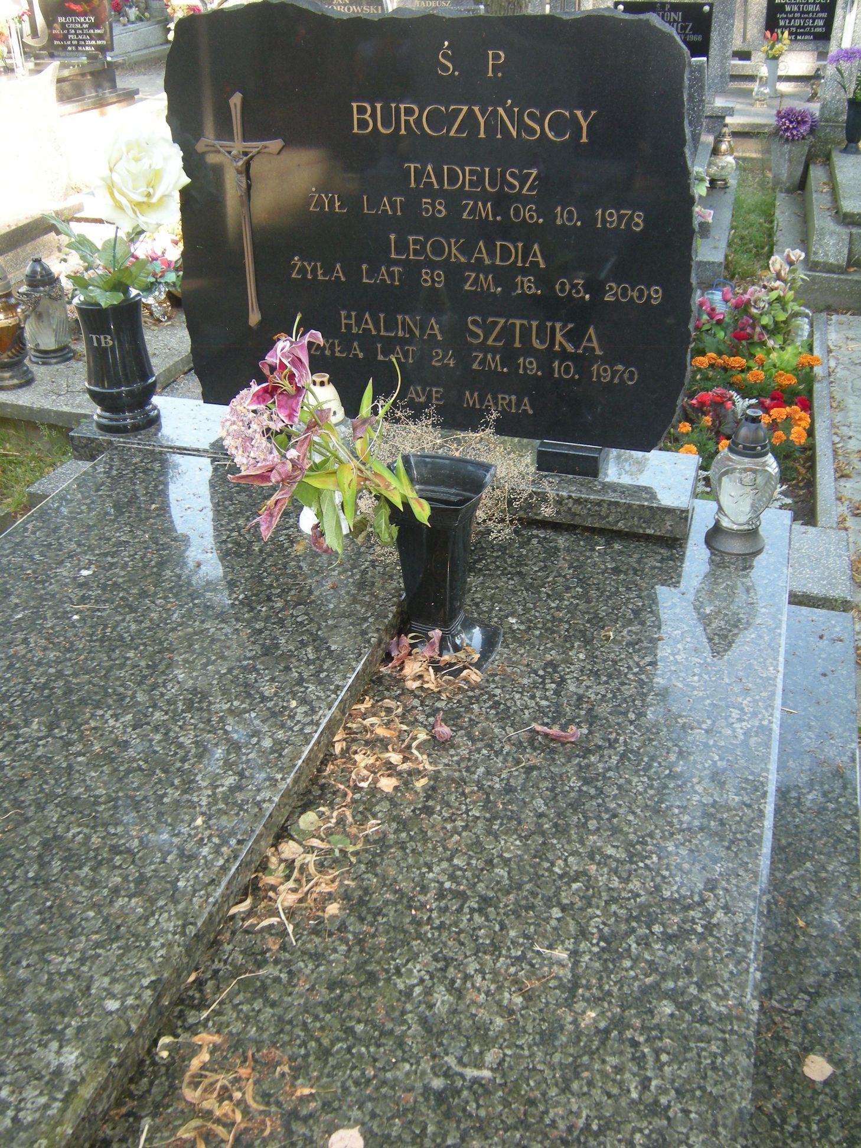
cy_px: 574
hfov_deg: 45.4
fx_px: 1028
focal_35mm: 31
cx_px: 430
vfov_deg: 58.4
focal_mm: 5.3
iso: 108
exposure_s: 1/55.7
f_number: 2.9
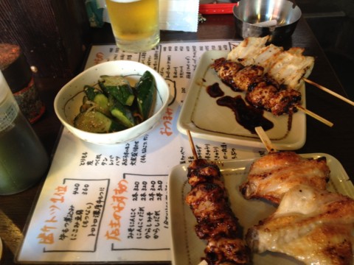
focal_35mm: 35
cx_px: 177
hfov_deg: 52.6
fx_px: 358
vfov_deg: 40.7
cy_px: 132
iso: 80
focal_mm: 4.28
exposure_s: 1/20
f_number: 2.4
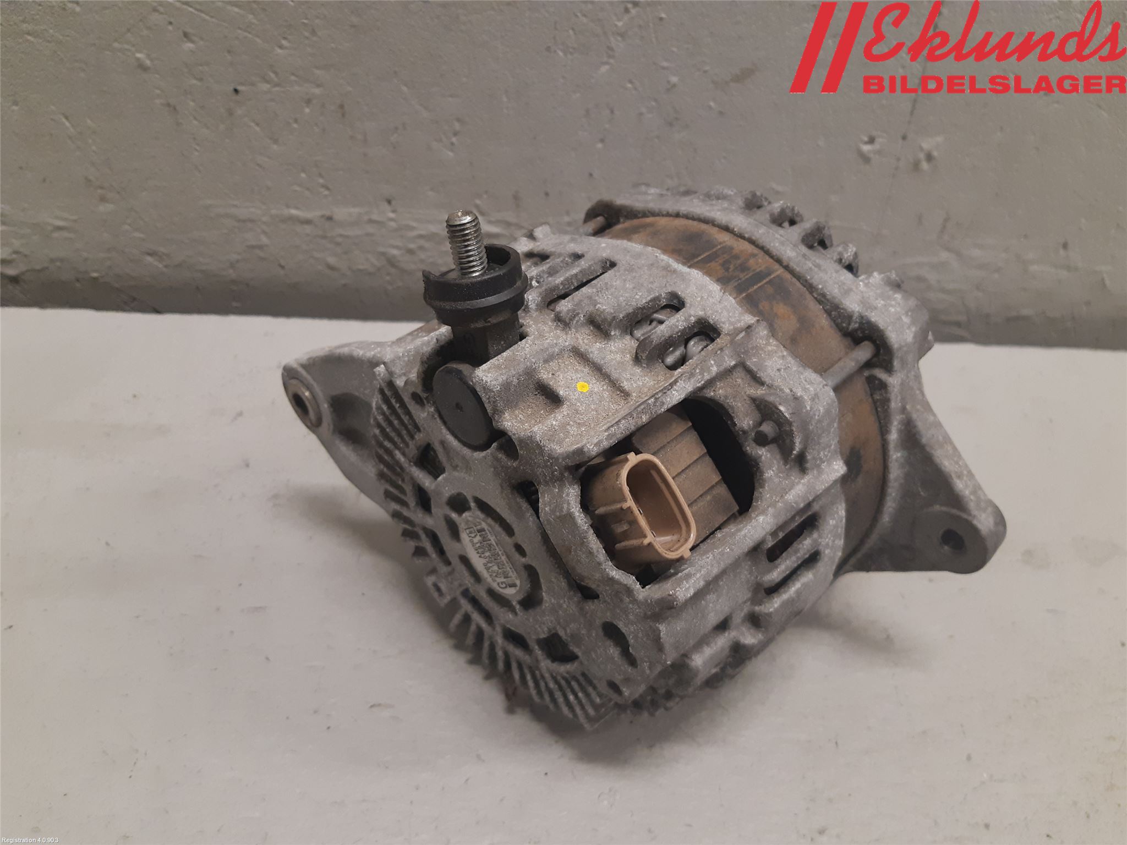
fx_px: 846
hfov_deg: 67.3
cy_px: 422
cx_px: 564
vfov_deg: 53.1
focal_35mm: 26
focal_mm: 3.93
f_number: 1.7
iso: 160
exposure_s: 1/50
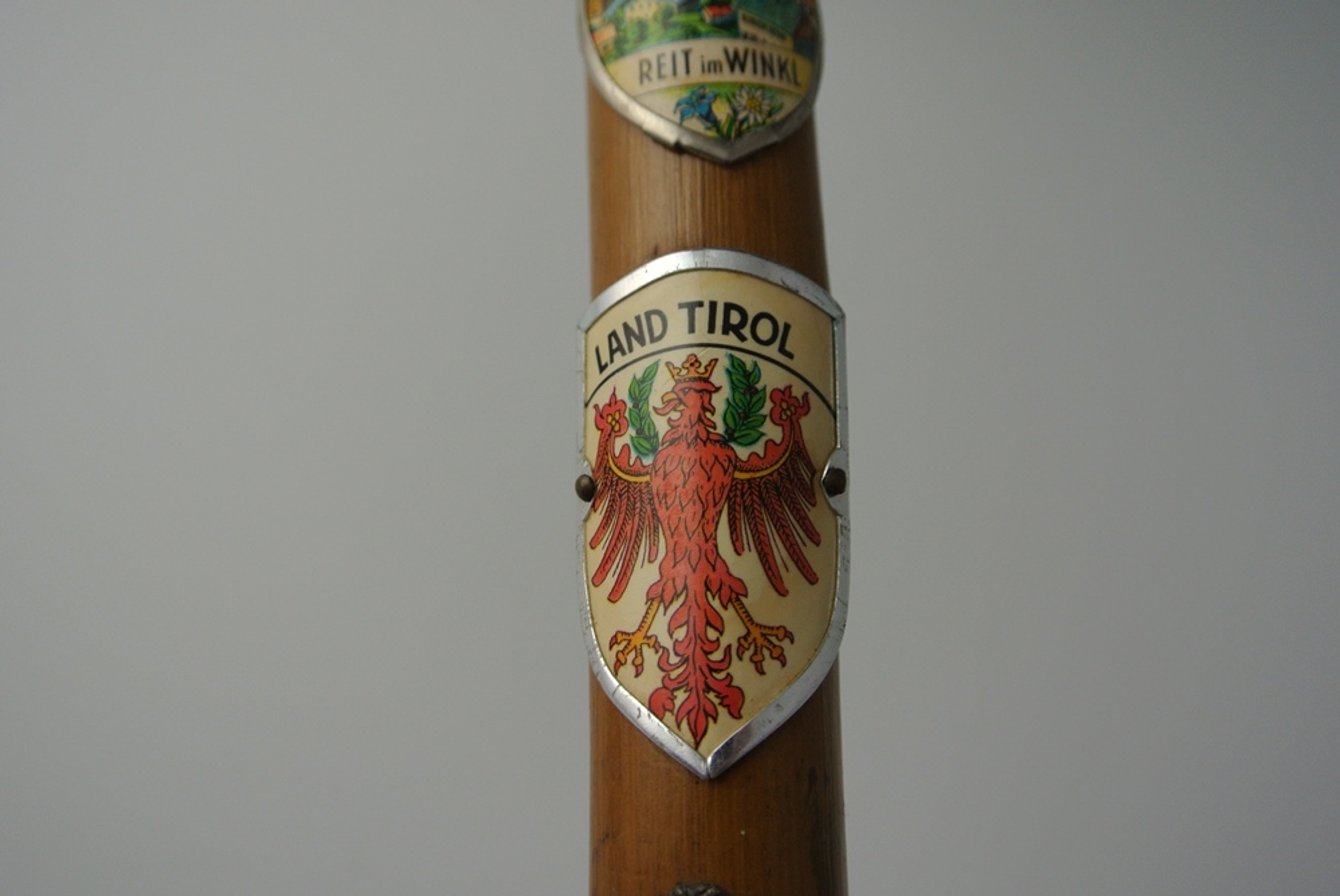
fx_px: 1453
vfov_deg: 34.3
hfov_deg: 49.5
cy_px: 448
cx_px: 670
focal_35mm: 39
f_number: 4
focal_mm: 14.5
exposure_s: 1/125
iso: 250
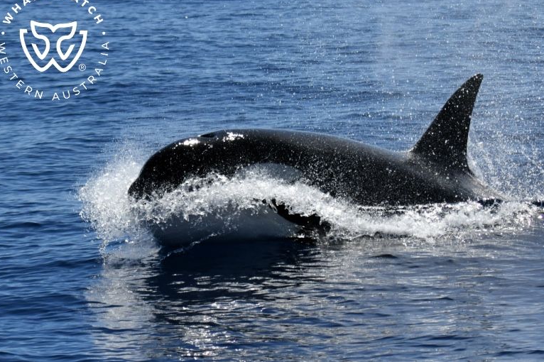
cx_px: 279
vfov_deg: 11.7
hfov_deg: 17.5
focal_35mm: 117
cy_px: 174
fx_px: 1767
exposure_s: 1/8000
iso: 400
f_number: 5
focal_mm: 112
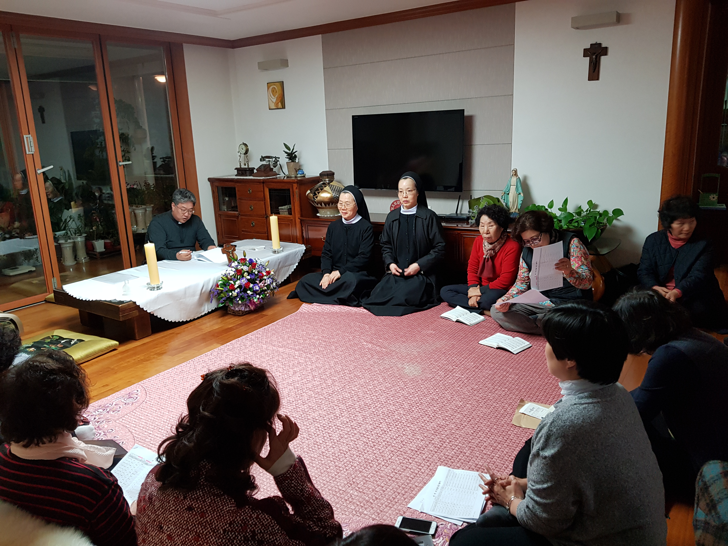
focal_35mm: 26
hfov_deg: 67.3
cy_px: 273
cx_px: 364
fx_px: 547
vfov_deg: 53.1
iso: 160
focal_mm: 4.2
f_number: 1.7
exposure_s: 1/40
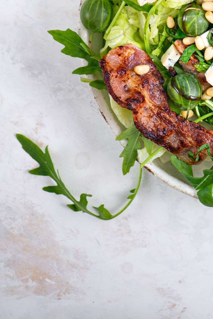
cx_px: 265
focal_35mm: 311
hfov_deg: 4.4
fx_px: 2760
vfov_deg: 6.5
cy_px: -149
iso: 64
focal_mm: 105
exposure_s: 1/250
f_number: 3.5
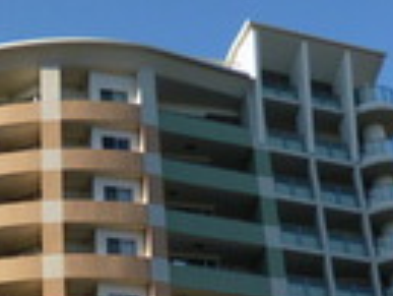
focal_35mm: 78
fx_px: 886
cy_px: 356
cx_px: 49
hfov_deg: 24.4
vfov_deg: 18.0
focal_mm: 4.3
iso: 100
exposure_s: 1/1000
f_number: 2.5
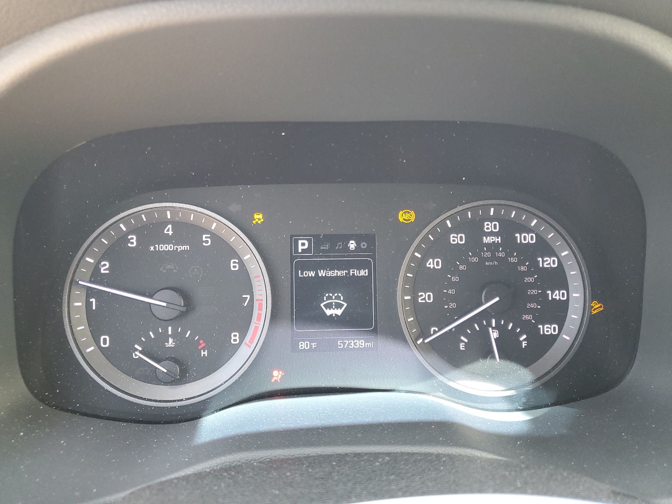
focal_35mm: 26
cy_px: 252
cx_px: 336
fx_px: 505
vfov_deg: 53.1
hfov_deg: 67.3
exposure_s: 1/60.2
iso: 127
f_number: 1.5
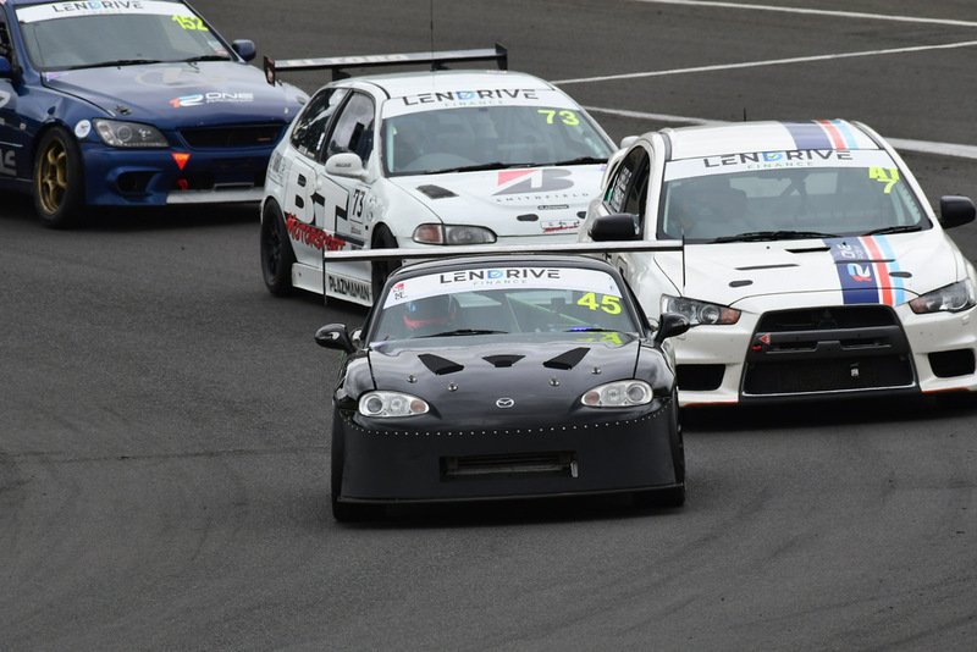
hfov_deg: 2.7
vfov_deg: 1.8
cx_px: 488
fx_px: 20360
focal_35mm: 750
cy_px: 326
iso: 800
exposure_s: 1/640
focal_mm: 500
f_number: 11
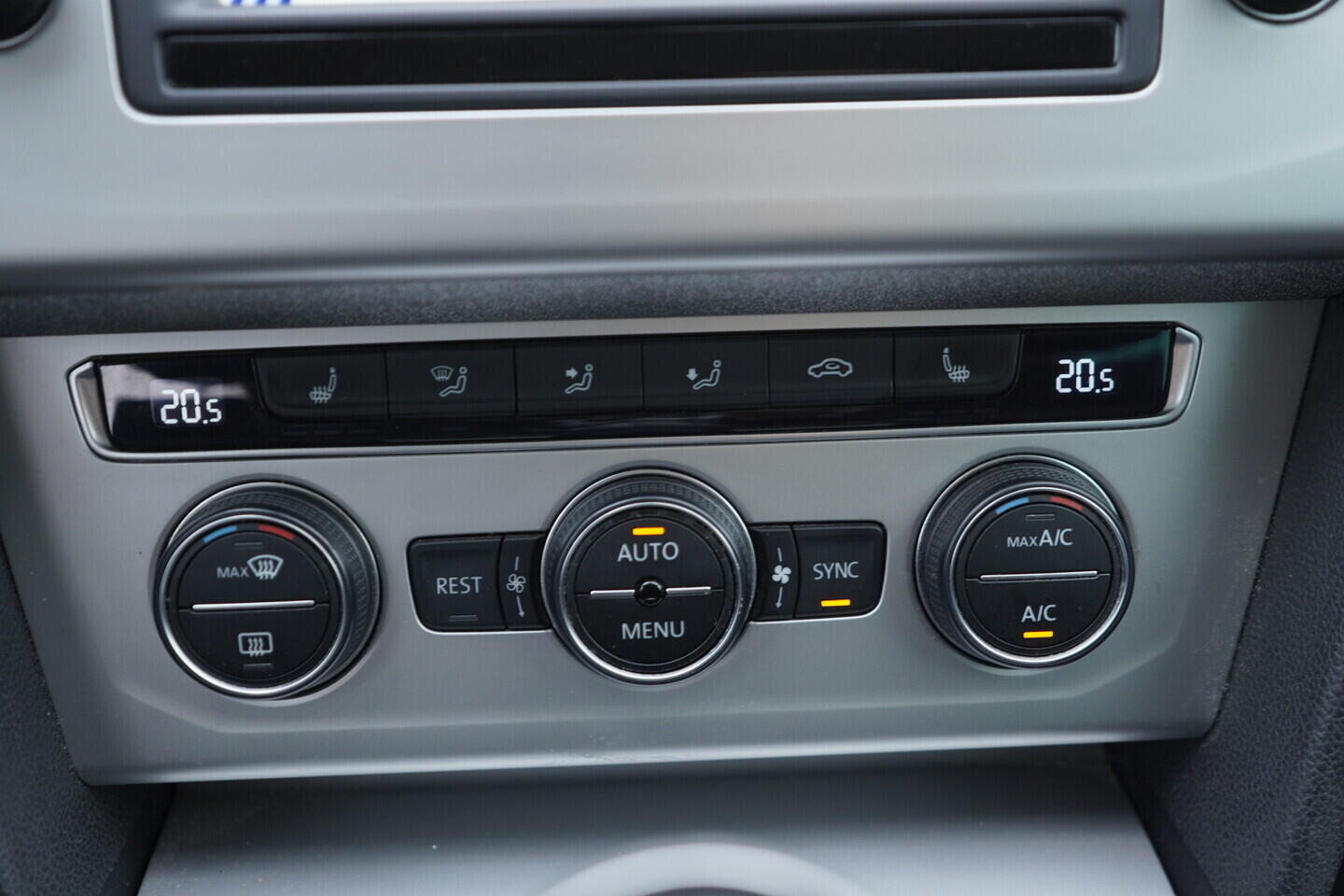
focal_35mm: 36
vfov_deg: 36.9
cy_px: 448
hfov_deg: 53.1
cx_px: 672
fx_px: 1344
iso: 320
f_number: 2.8
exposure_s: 1/40
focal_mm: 24
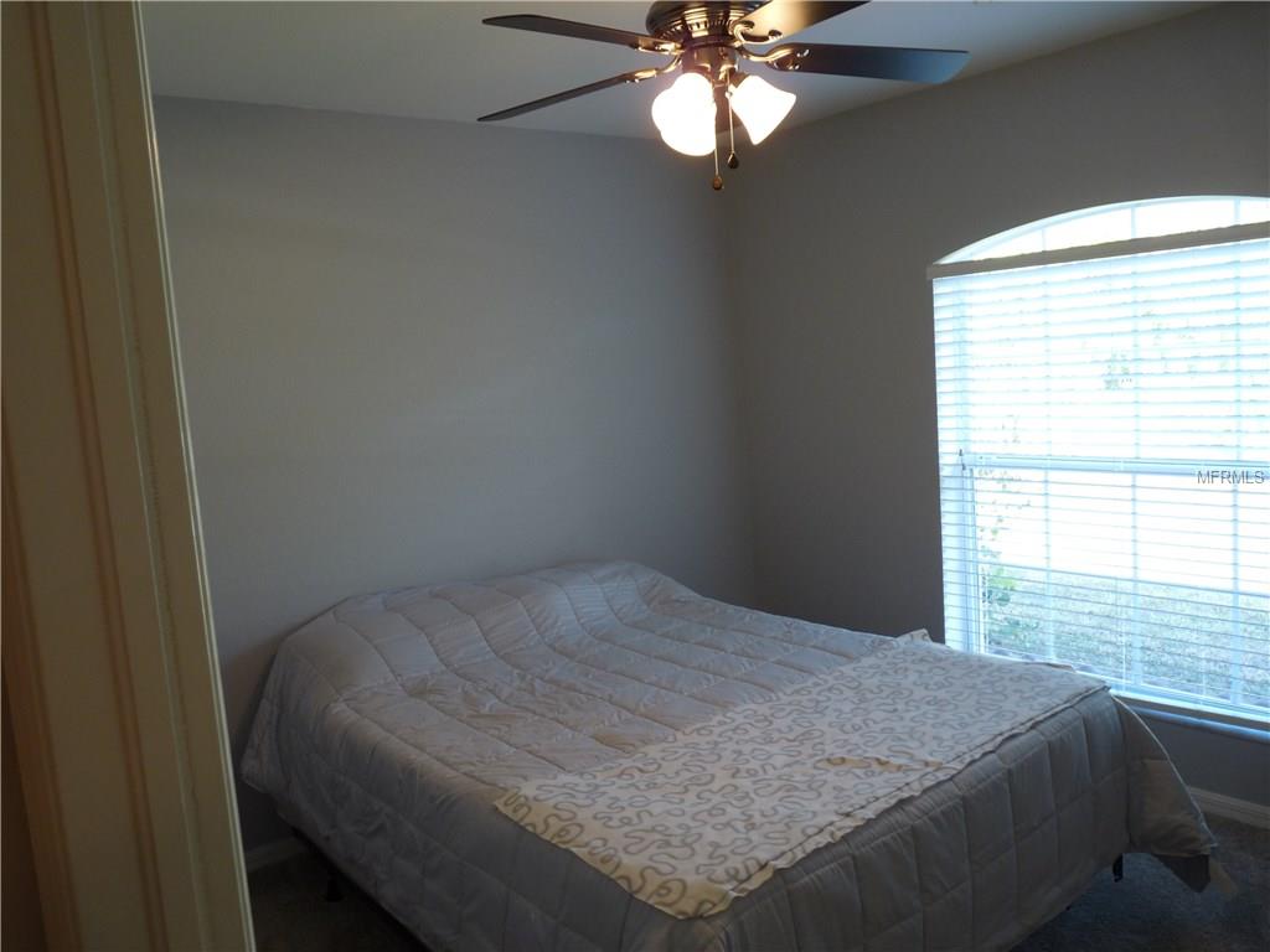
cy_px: 476
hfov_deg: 65.3
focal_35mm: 27
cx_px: 635
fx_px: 991
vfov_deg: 51.4
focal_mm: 4.8
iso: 125
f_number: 2.8
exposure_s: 1/30
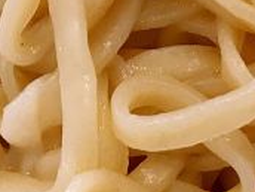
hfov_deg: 17.2
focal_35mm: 114
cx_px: 185
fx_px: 840
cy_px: -78
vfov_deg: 12.5
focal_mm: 3.99
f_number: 1.8
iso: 32
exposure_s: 1/33
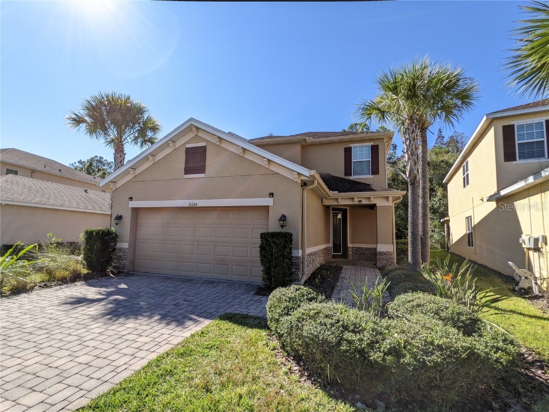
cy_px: 206
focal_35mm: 16
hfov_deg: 94.5
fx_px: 254
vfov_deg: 78.1
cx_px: 274
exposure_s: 1/675
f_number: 2.2
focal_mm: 2.22
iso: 35
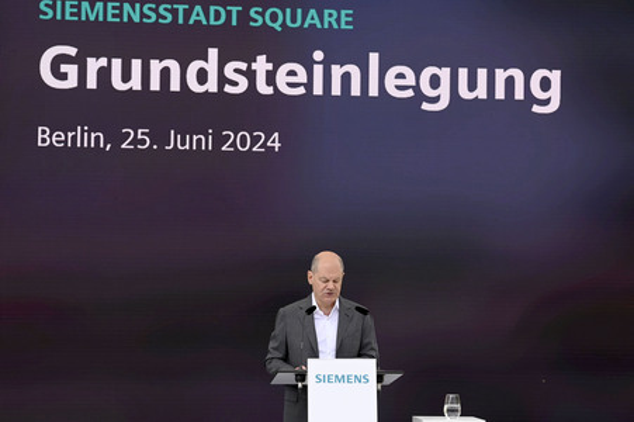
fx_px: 1513
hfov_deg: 23.7
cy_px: 211
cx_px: 317
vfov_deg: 15.9
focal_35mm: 86
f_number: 5.6
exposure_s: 1/1000
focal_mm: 86
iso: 400
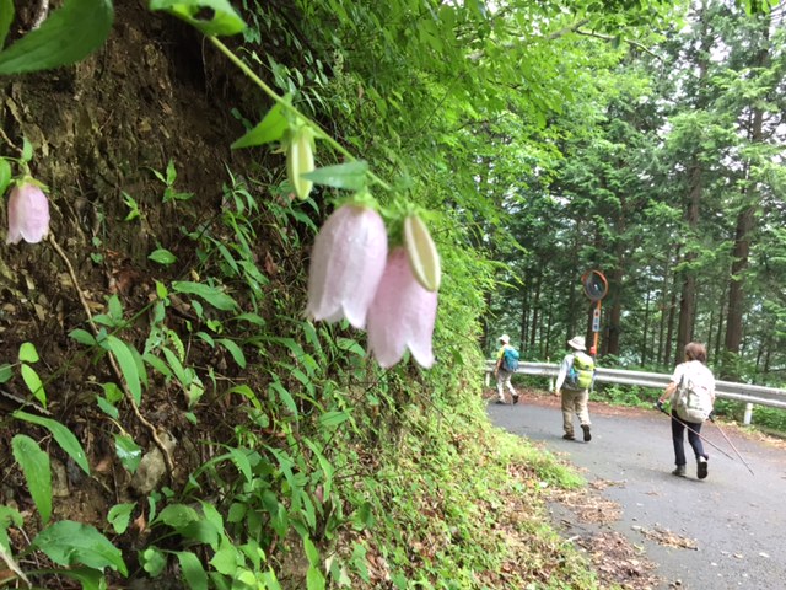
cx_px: 393
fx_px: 658
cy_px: 295
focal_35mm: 29
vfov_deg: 48.2
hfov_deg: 61.7
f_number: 2.2
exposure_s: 1/30
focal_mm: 4.15
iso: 32
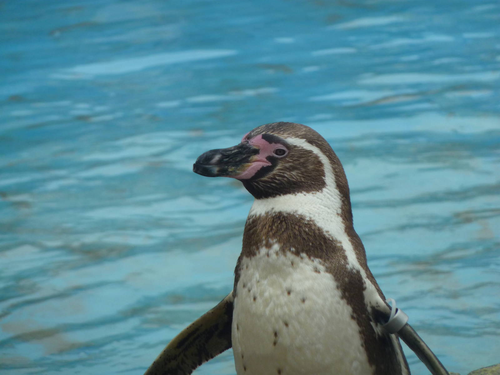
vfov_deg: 5.0
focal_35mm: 300
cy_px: 188
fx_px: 4333
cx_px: 250
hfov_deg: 6.6
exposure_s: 1/320
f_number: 4.9
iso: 160
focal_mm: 49.2
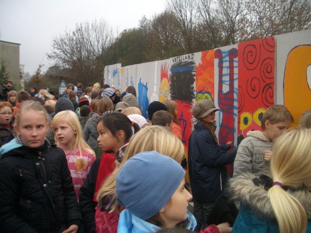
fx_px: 314
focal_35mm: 35
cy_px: 116
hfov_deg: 52.6
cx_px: 156
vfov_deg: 40.7
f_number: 2.6
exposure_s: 1/100
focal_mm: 5.8
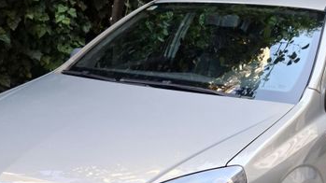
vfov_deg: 25.2
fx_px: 397
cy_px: 164
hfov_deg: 44.6
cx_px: 160
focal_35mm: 46
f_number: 1.8
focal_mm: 5.54
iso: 100
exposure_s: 1/100
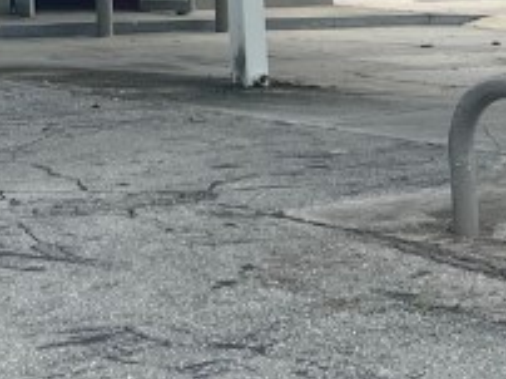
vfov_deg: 10.4
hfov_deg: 14.3
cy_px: -369
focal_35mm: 132
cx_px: -160
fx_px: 1927
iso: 50
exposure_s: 1/4444
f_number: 1.5
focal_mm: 5.7
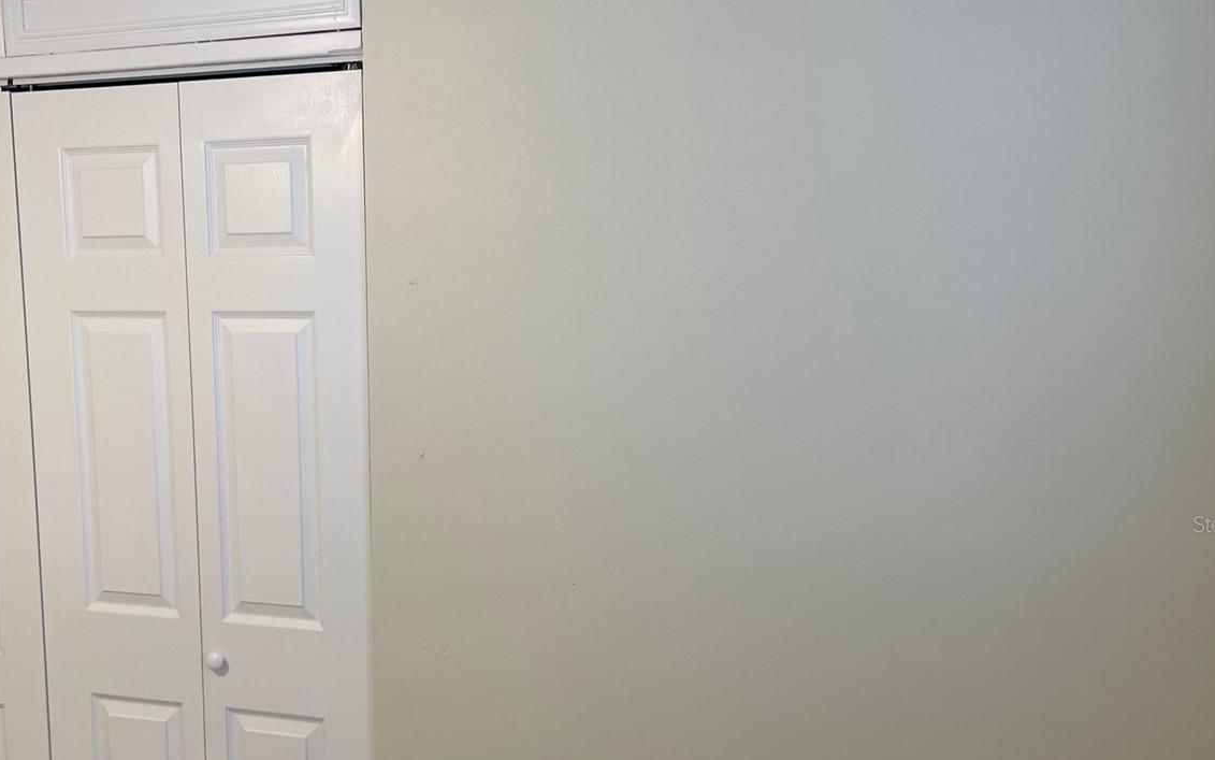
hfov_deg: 49.7
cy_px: 524
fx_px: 1291
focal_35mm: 39
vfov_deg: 32.4
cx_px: 435
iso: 100
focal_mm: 4.2
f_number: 1.6
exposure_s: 1/120
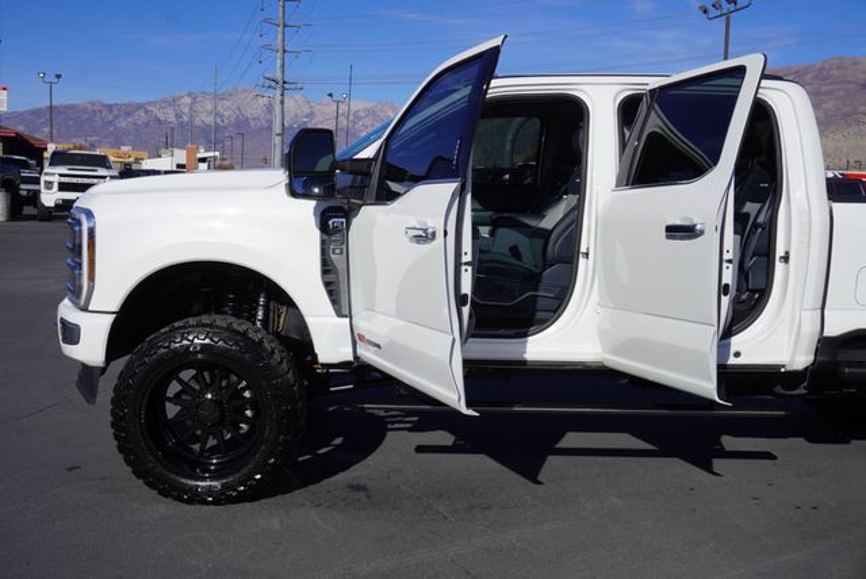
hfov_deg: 51.2
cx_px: 433
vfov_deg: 35.6
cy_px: 290
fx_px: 903
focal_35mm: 38
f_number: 11
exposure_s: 1/320
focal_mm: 25
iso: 100
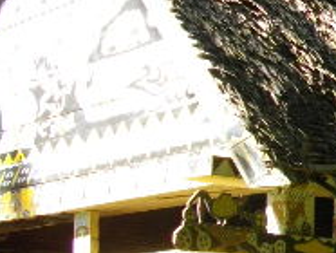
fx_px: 1234
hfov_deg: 14.1
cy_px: 76
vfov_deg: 11.7
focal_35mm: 127
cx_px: 565
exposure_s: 1/250
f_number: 2.9
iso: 100
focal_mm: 5.7
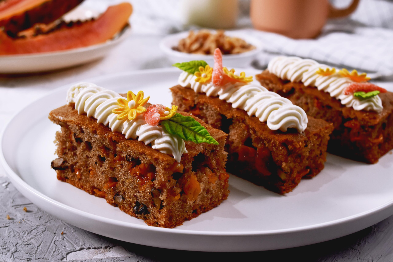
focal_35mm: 52
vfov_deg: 25.8
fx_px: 573
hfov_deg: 37.8
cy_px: 131
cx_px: 196
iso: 400
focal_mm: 35
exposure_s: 1/60
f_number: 6.3
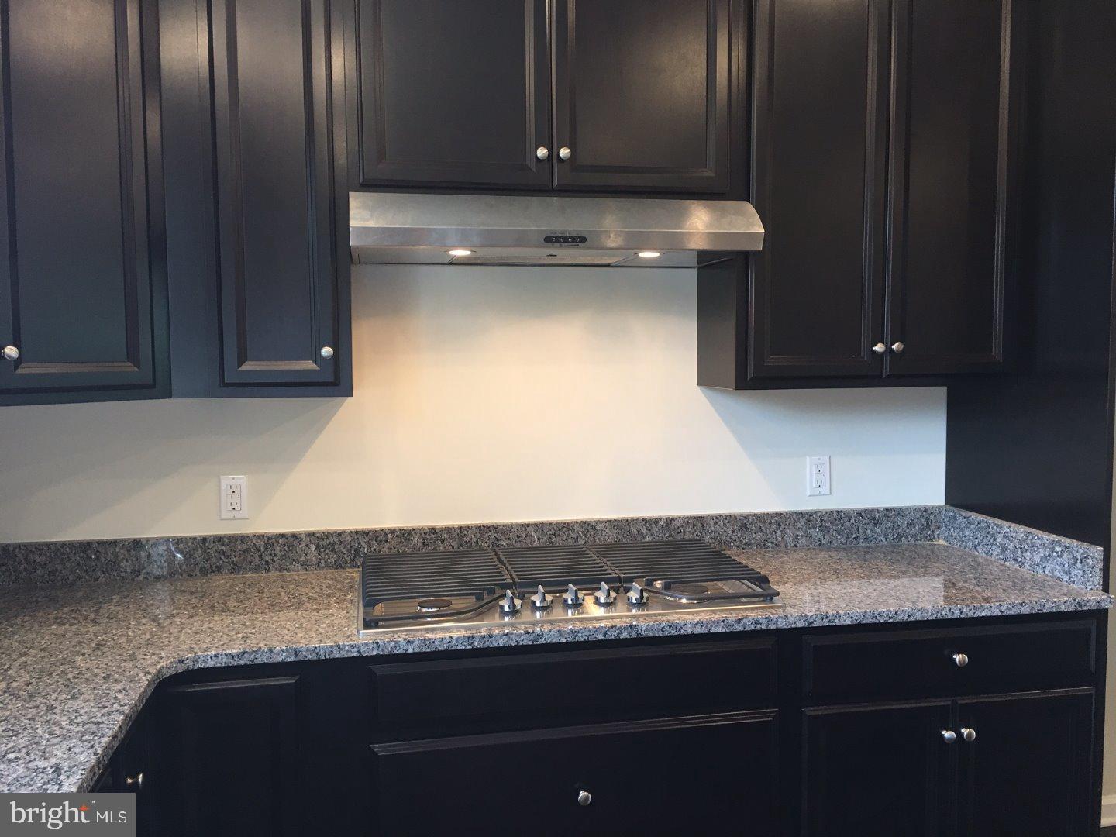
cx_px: 558
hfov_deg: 61.7
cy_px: 418
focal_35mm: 29
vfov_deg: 48.2
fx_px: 935
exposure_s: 1/15
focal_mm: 4.15
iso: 32
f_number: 2.2
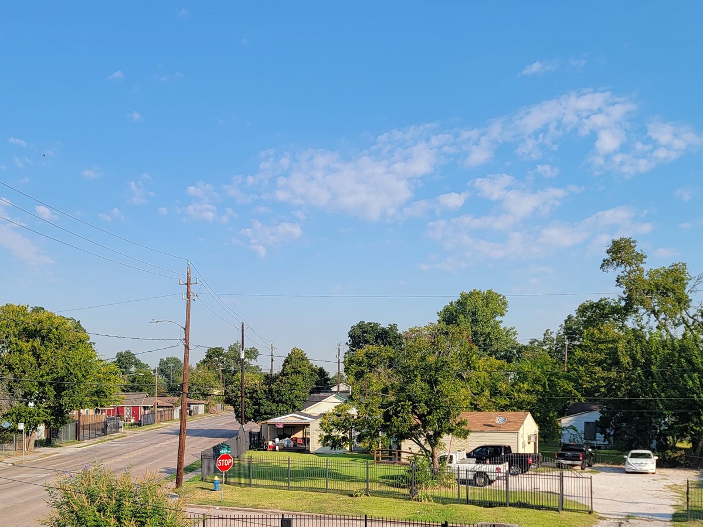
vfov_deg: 34.6
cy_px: 377
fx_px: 833
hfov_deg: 45.7
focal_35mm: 41
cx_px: 301
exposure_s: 1/668
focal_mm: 6.7
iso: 16
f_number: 1.8
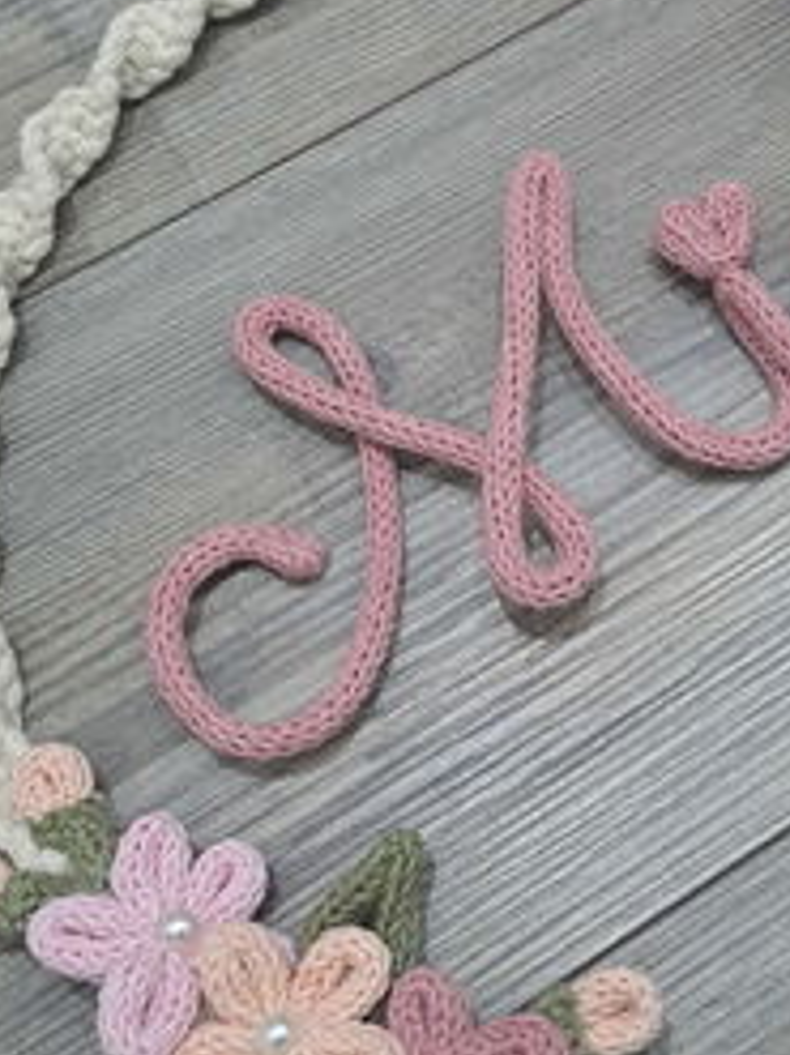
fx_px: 1645
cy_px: 387
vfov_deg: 35.3
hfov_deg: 26.7
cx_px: 594
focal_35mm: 54
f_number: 1.8
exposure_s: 1/50
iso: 320
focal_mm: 4.65
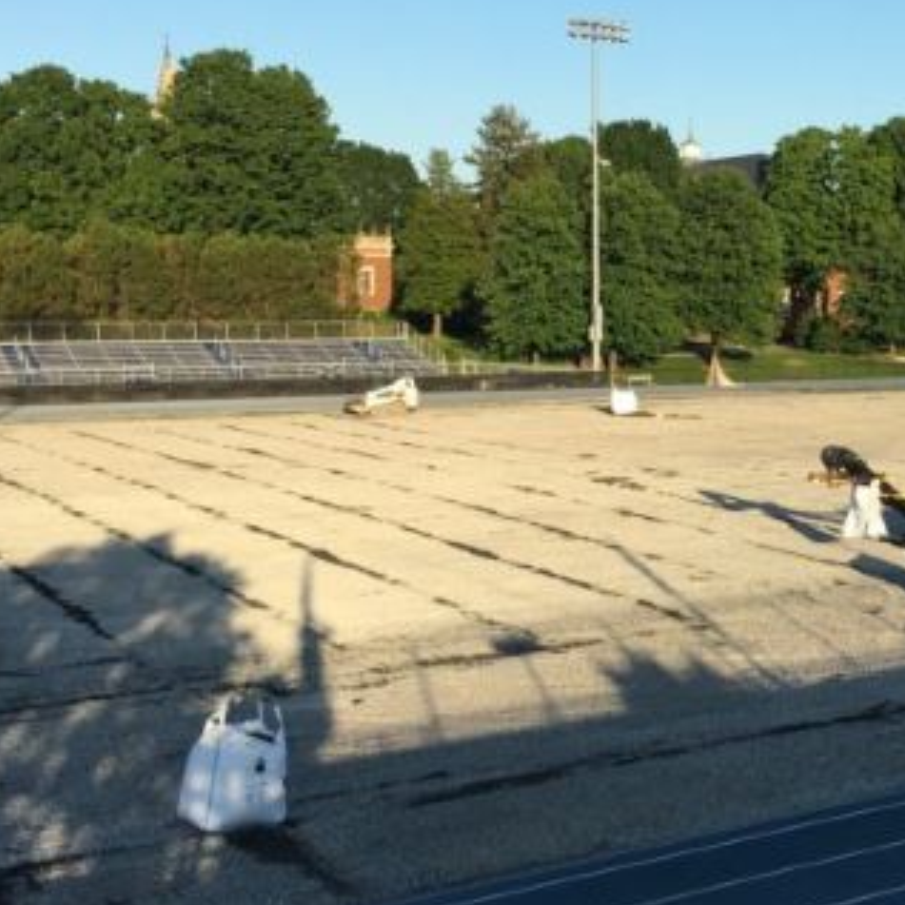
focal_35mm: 54
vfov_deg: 31.6
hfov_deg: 30.8
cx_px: 741
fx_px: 1597
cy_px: 420
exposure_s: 1/810
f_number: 2.2
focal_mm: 4.15
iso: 25
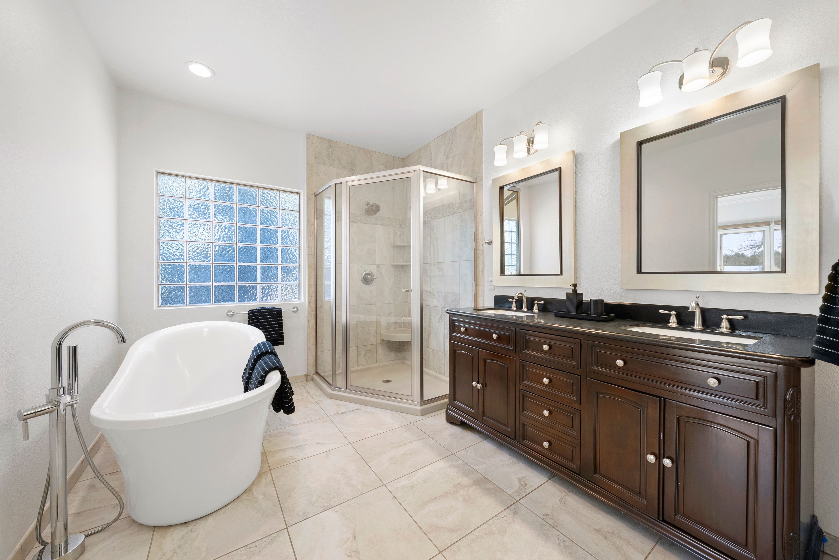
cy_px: 280
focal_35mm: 13
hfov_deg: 108.3
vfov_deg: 85.5
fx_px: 303
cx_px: 420
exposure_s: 1/20
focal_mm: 13
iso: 640
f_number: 8
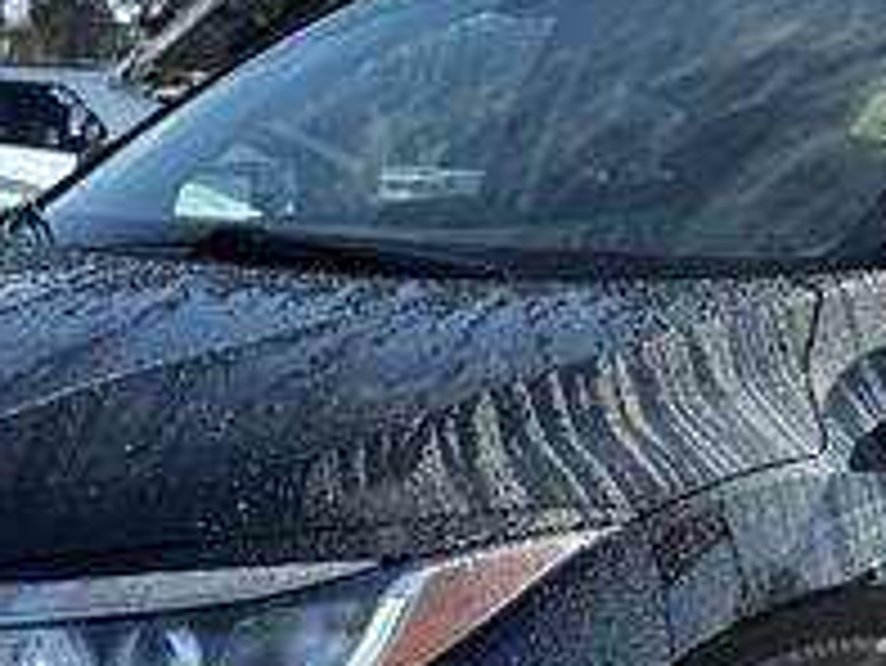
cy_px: 621
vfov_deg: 18.5
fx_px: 1998
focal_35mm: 78
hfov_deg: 25.0
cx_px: 450
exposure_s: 1/3425
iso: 100
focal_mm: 6.76
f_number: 1.78
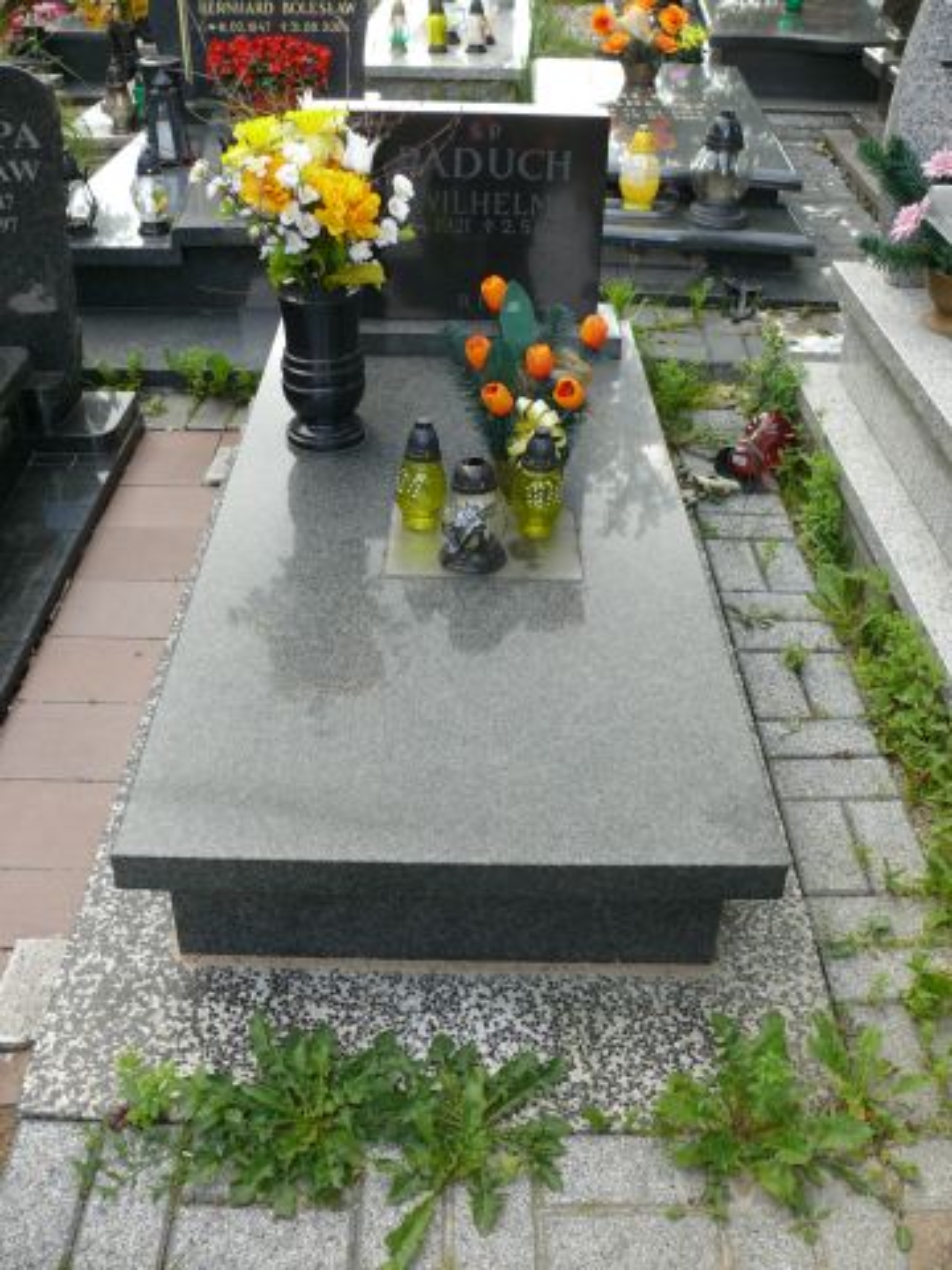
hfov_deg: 40.7
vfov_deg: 52.6
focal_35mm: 35
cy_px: 635
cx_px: 476
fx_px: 1283
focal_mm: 7.4
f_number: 3.2
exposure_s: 1/125
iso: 100
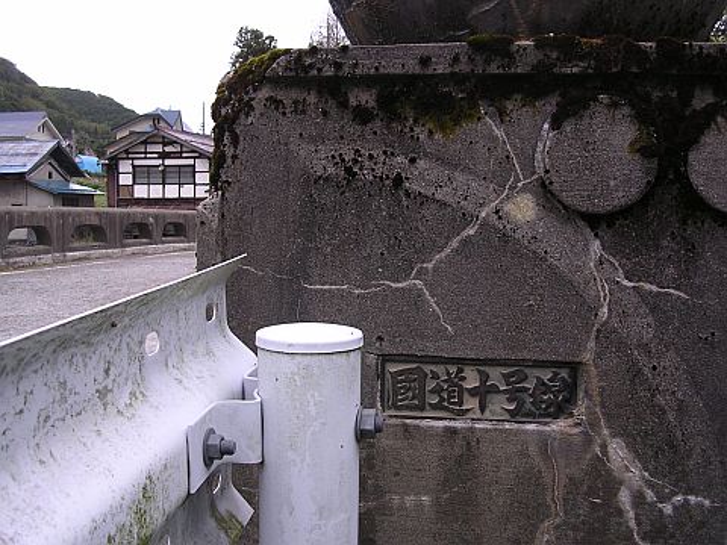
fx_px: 798
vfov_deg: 37.7
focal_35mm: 38
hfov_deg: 49.0
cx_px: 364
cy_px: 272
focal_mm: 5.8
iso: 100
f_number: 2.8
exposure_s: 1/50.9
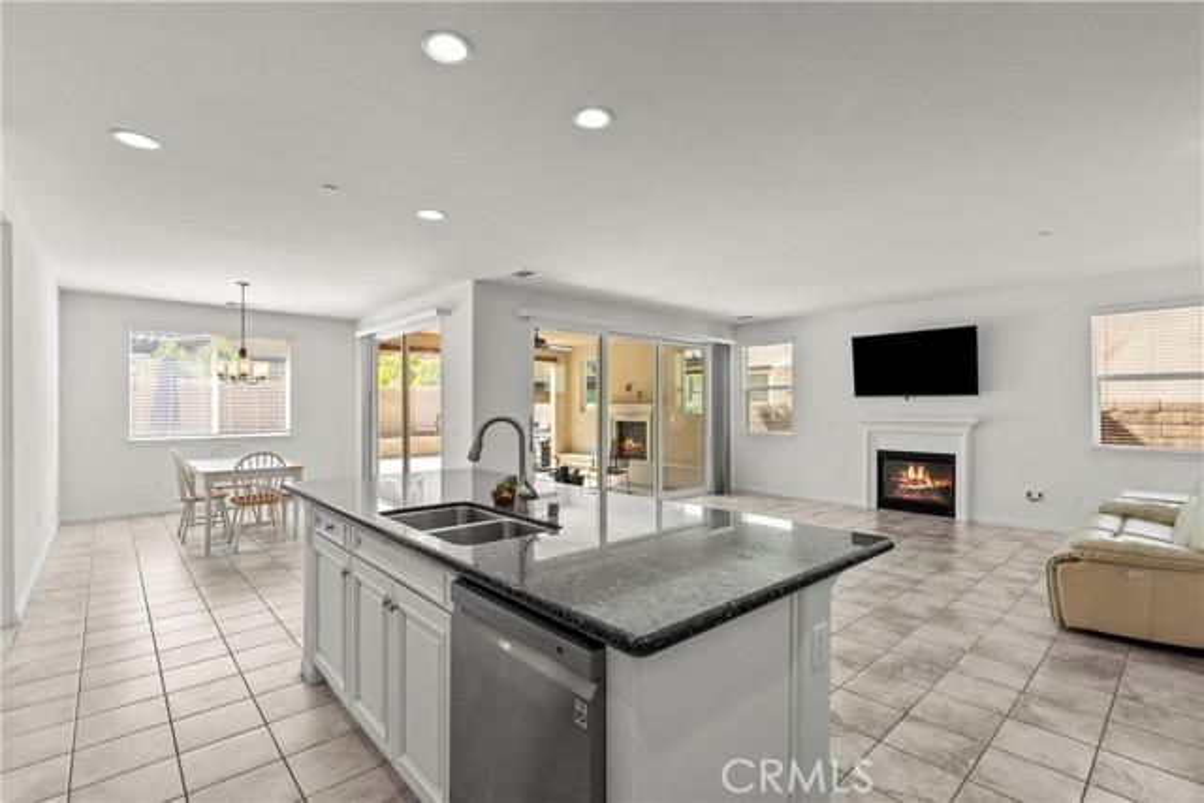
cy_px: 402
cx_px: 602
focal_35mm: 16
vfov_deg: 73.8
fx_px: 535
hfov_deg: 96.7
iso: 2000
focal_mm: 16
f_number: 8
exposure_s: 1/40
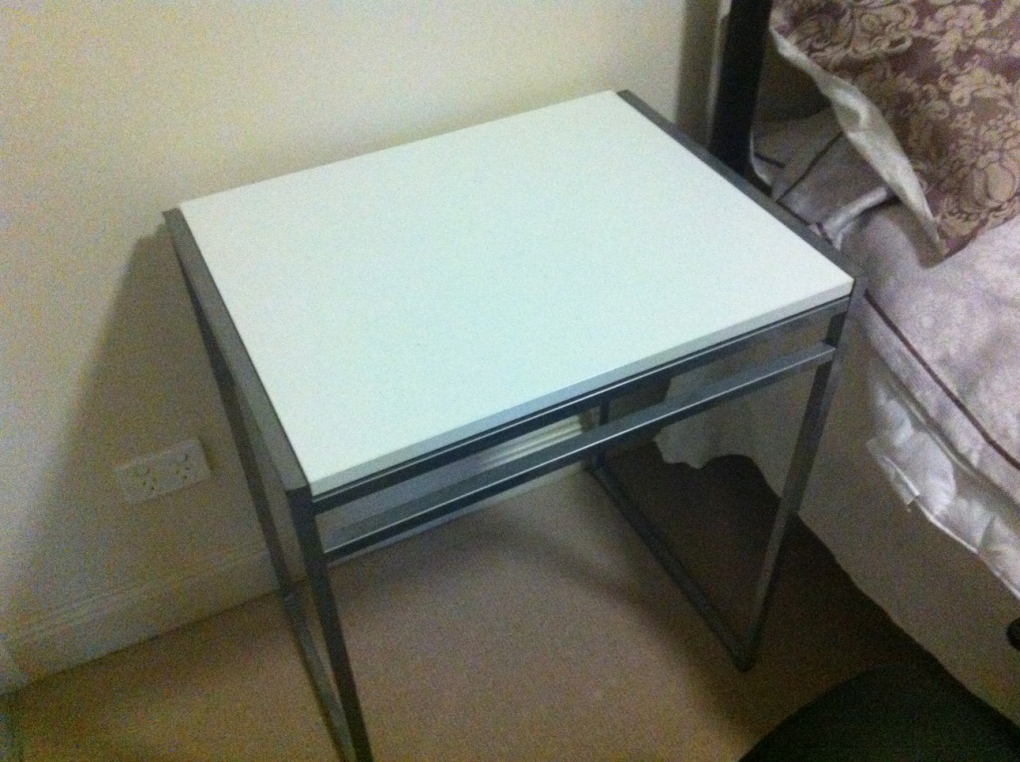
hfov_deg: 52.7
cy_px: 381
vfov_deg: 40.6
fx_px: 1030
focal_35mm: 35
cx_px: 510
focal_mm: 3.85
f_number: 2.8
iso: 1000
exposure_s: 1/15
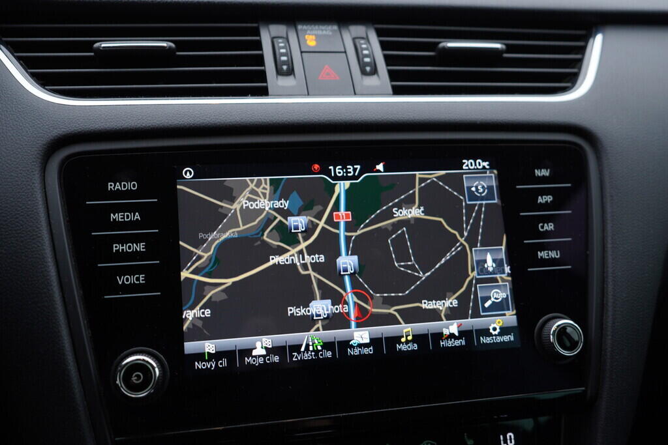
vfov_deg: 36.9
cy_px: 222
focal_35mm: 36
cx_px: 334
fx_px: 668
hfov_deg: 53.1
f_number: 3.2
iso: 125
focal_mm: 24
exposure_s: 1/50
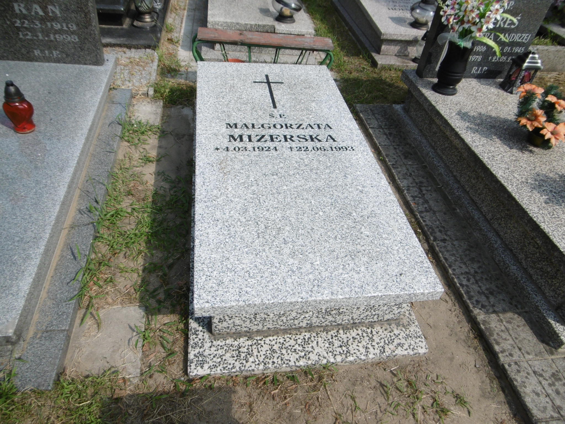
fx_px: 392
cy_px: 212
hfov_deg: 71.6
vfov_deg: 56.8
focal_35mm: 24
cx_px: 282
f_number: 7.8
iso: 100
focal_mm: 4.3
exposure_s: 1/200
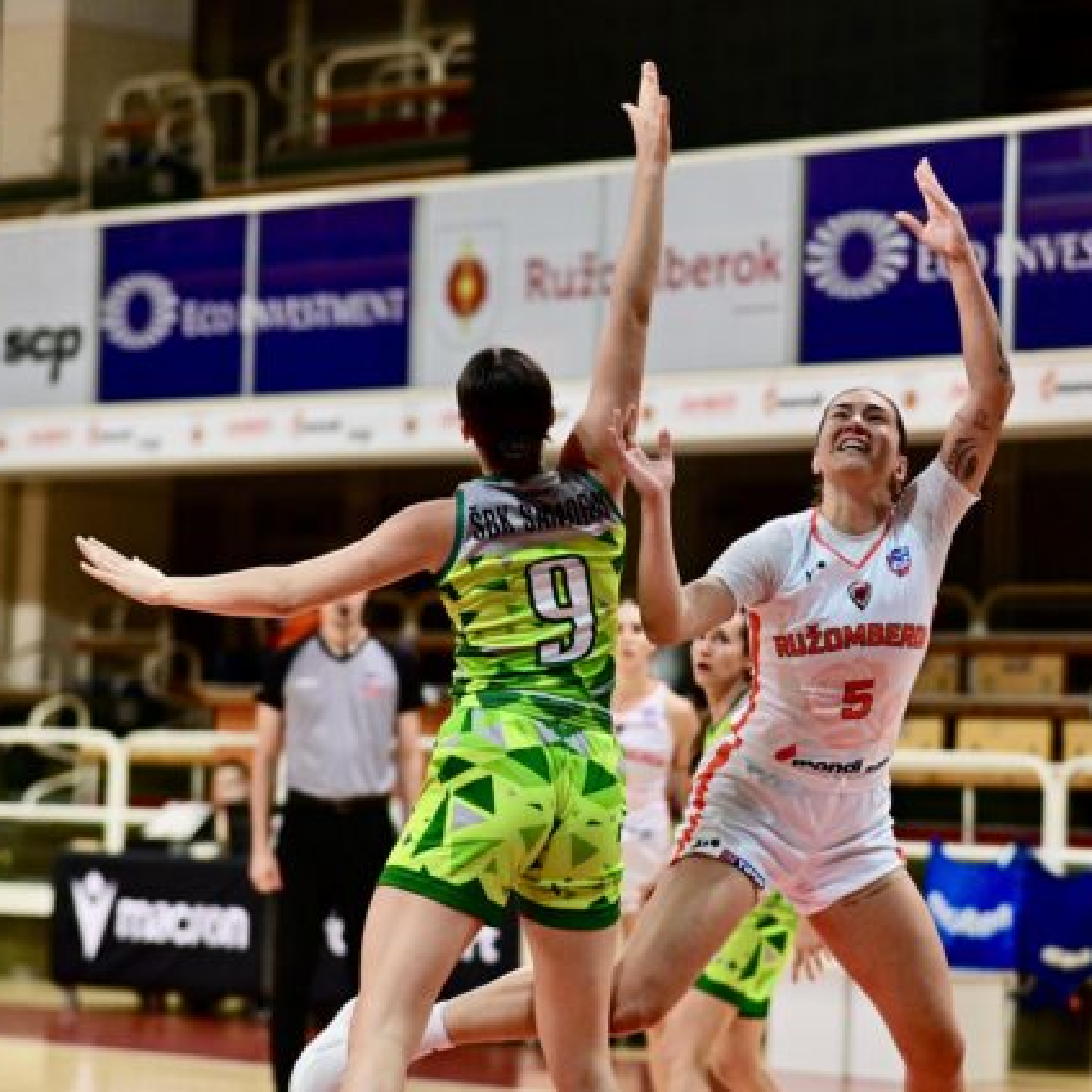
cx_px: 708
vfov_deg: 16.0
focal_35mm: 109
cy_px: 546
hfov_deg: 16.0
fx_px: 3890
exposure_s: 1/1000
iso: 2500
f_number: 2
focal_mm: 85
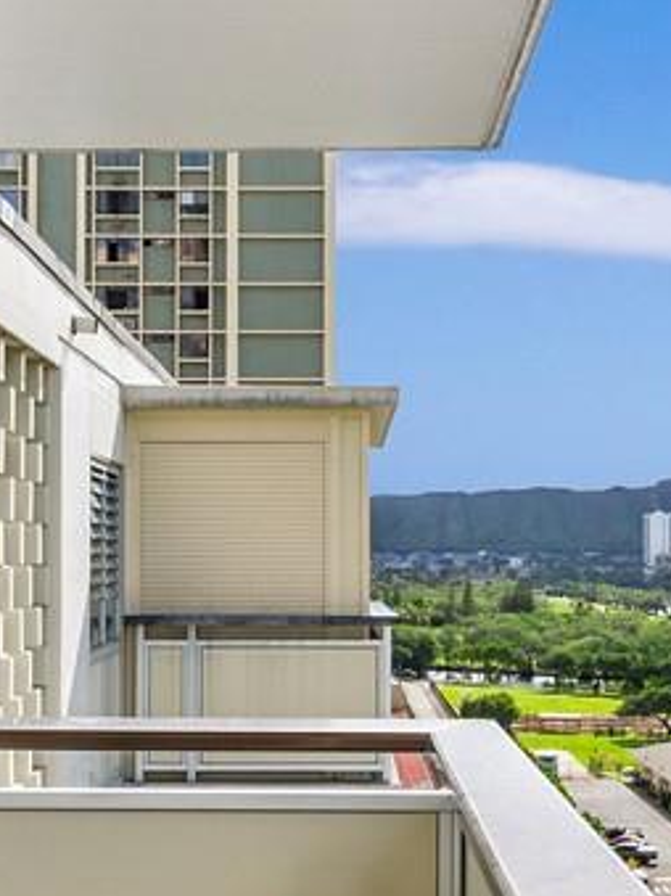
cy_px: 560
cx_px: 350
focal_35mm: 66
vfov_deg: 29.3
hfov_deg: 22.2
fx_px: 1707
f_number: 4
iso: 640
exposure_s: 1/8000
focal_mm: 7
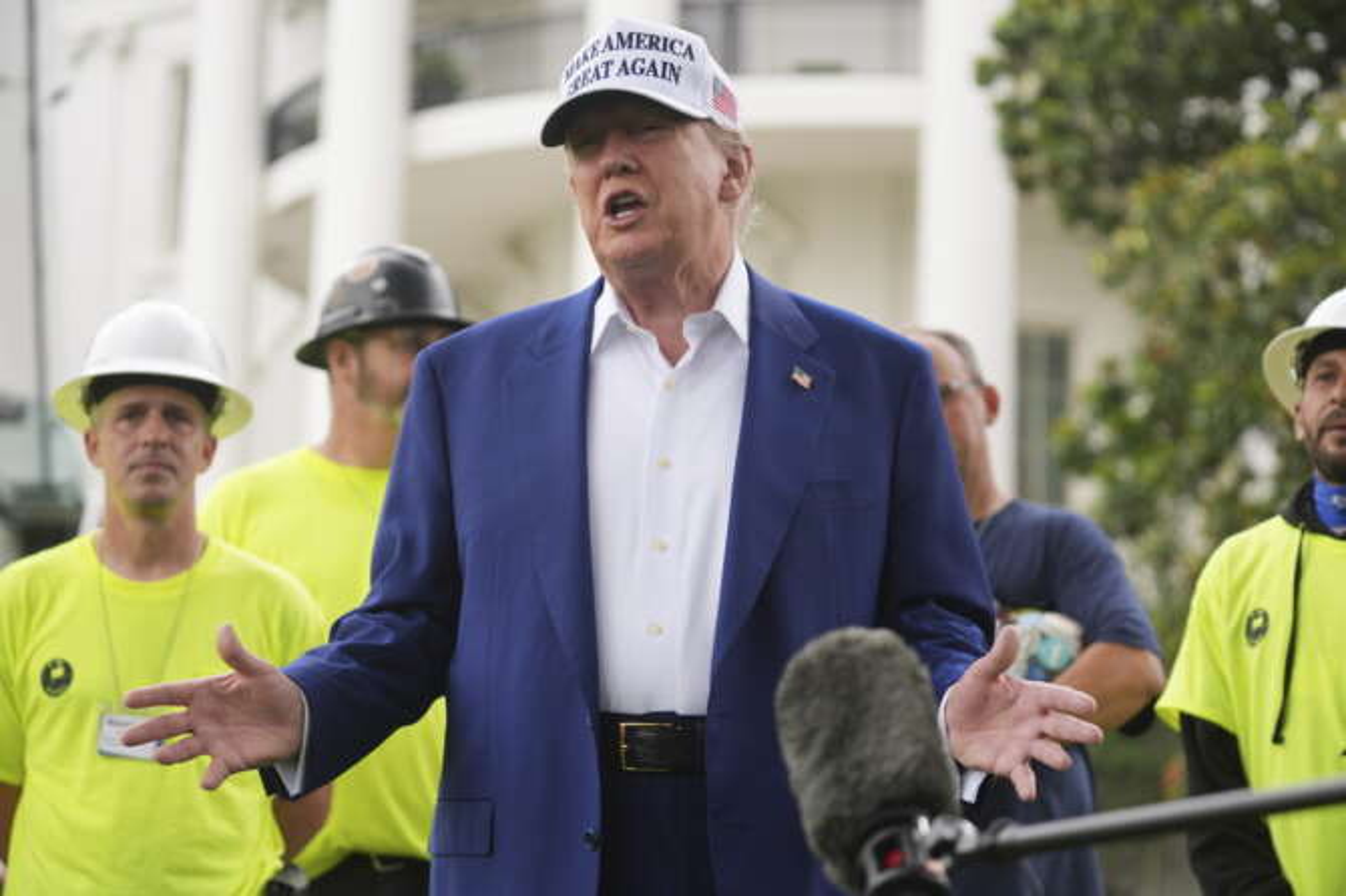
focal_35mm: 98
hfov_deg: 20.8
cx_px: 673
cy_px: 448
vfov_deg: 13.9
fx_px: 3662
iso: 400
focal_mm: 98
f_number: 4
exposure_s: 1/640
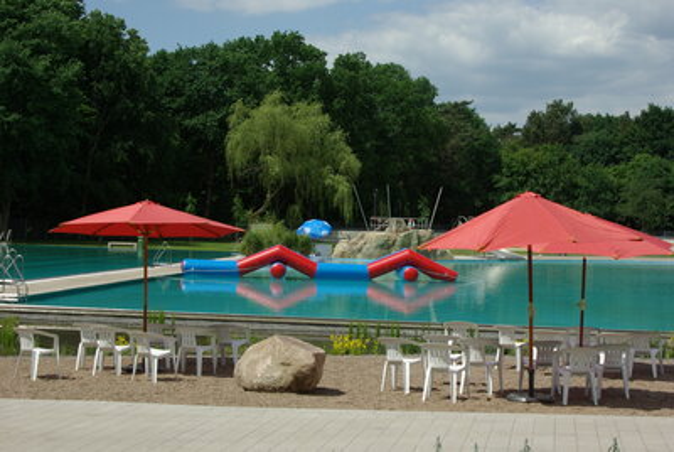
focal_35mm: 58
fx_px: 1097
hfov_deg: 34.2
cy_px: 226
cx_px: 337
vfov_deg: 23.3
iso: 100
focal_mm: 39
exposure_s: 1/250
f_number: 8
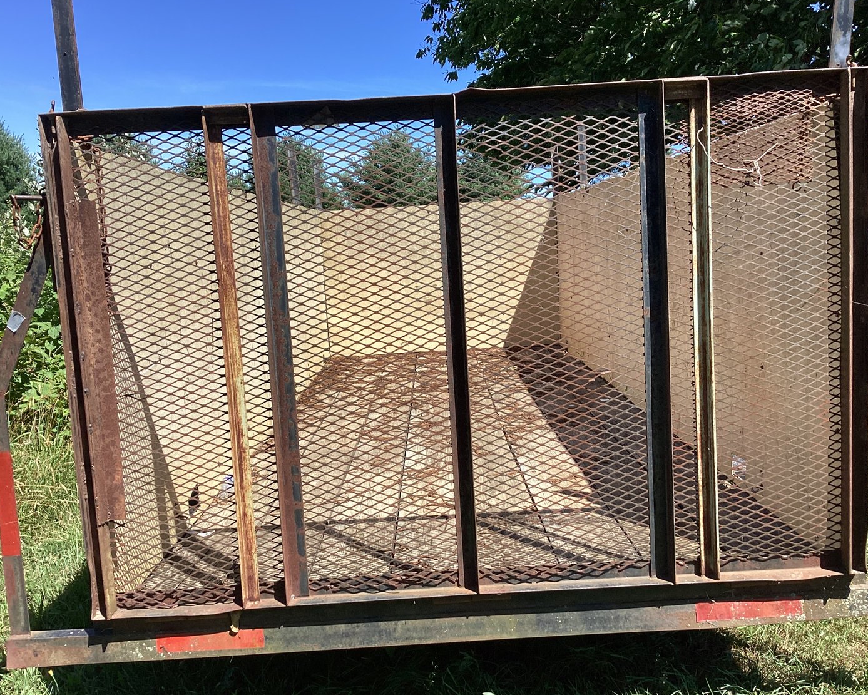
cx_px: 438
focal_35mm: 33
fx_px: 848
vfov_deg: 44.6
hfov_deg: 54.2
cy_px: 350
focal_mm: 3.3
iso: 25
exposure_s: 1/799
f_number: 2.4
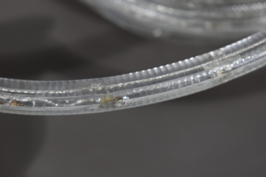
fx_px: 610
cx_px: 133
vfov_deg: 16.6
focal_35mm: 82
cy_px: 88
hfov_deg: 24.6
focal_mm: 55
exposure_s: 1/60
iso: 450
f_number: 5.6
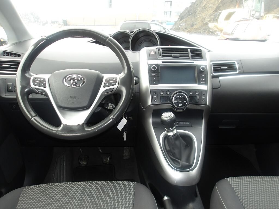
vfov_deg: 51.4
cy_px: 104
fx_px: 218
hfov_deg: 65.3
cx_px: 140
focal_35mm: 27
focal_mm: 4.9
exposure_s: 1/63
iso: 100
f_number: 3
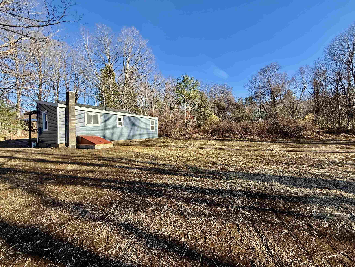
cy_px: 134
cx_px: 178
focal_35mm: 14
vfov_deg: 85.7
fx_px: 144
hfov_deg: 102.1
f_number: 2.2
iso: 50
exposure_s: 1/830
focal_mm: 2.22
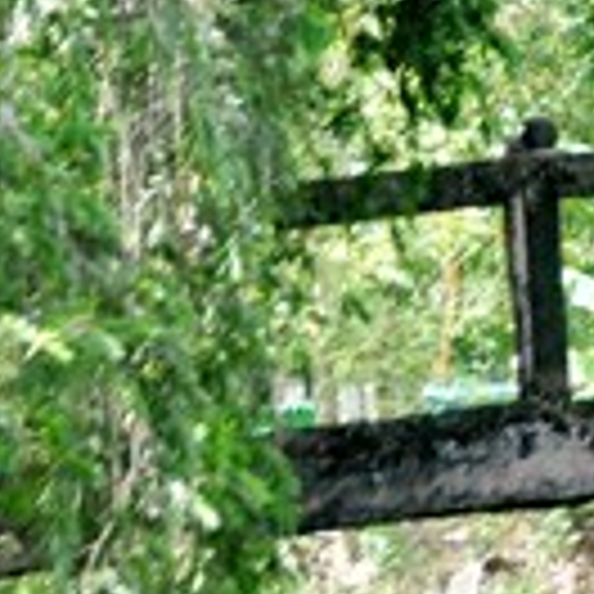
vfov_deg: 3.2
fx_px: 10755
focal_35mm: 554
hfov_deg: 3.1
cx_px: 1400
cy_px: -81
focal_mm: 56
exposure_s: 1/80
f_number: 5.6
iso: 200
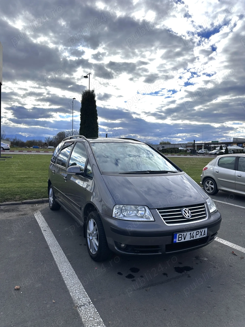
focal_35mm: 24
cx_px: 122
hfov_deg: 56.8
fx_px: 227
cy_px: 164
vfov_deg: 71.6
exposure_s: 1/9709
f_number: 1.78
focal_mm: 6.86
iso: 80
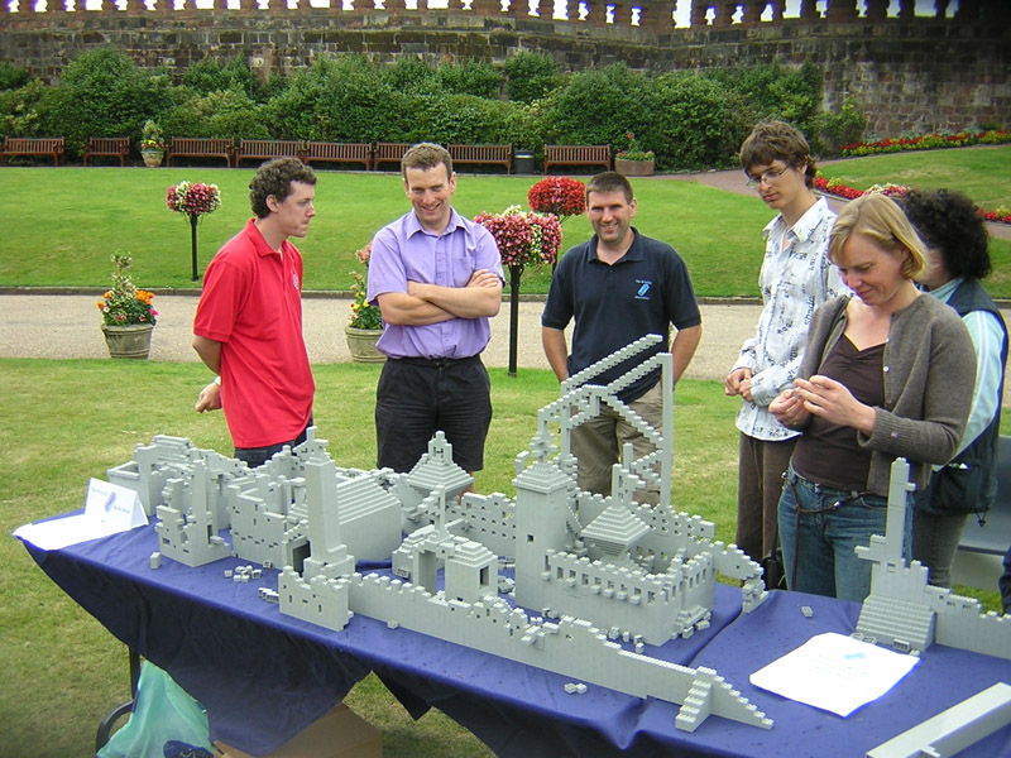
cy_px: 379
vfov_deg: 39.7
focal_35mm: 36
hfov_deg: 51.4
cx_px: 506
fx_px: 1051
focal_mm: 4.7
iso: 100
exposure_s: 1/132
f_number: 2.6
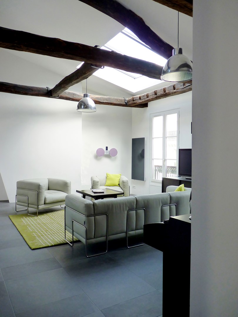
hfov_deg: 51.4
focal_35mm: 27
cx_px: 119
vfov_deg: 65.3
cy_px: 158
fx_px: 248
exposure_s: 1/50
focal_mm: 4.8
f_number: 2.8
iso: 125
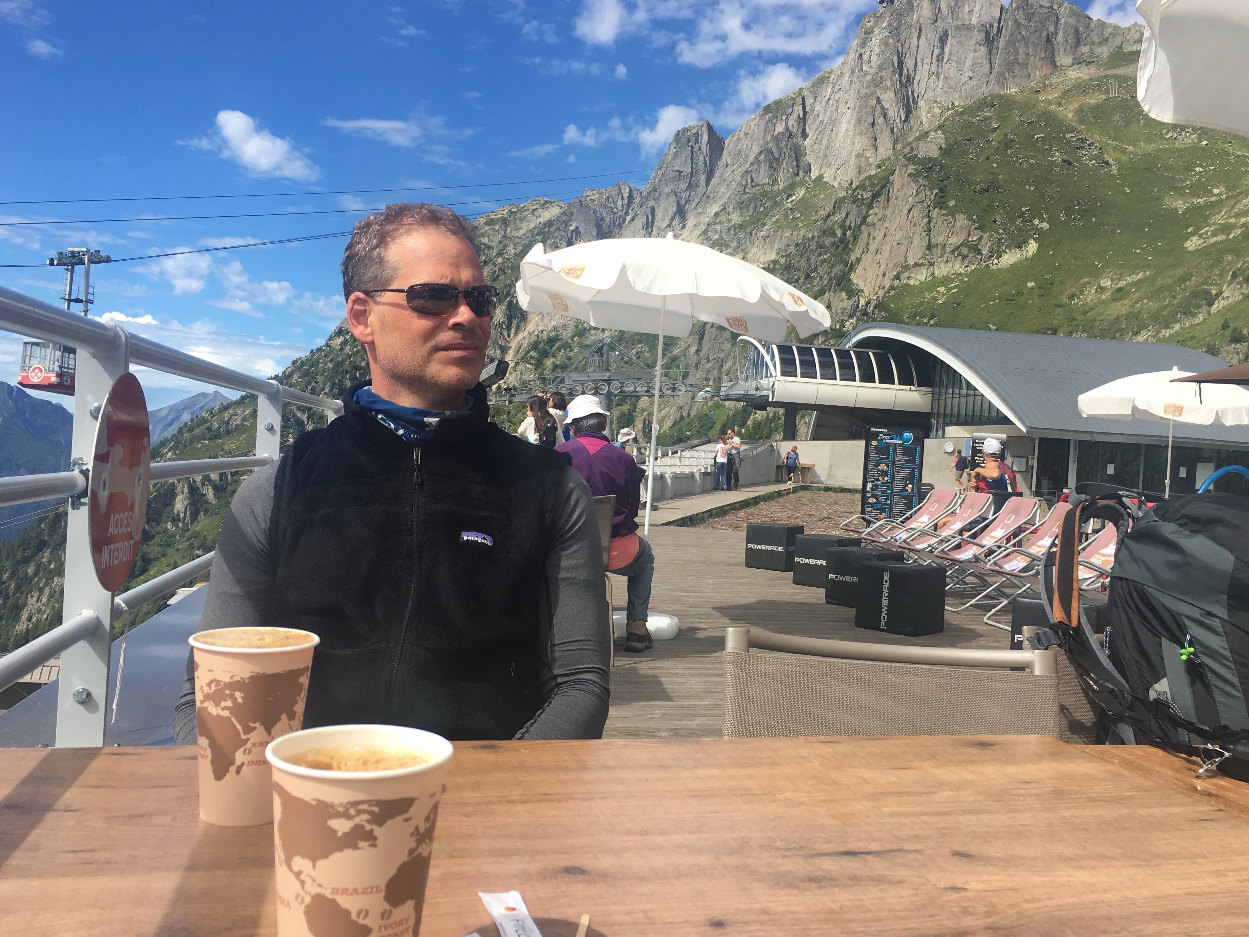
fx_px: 1119
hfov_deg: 58.3
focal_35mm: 31
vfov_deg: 45.4
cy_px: 472
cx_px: 632
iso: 25
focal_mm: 4.15
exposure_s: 1/1282
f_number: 2.2
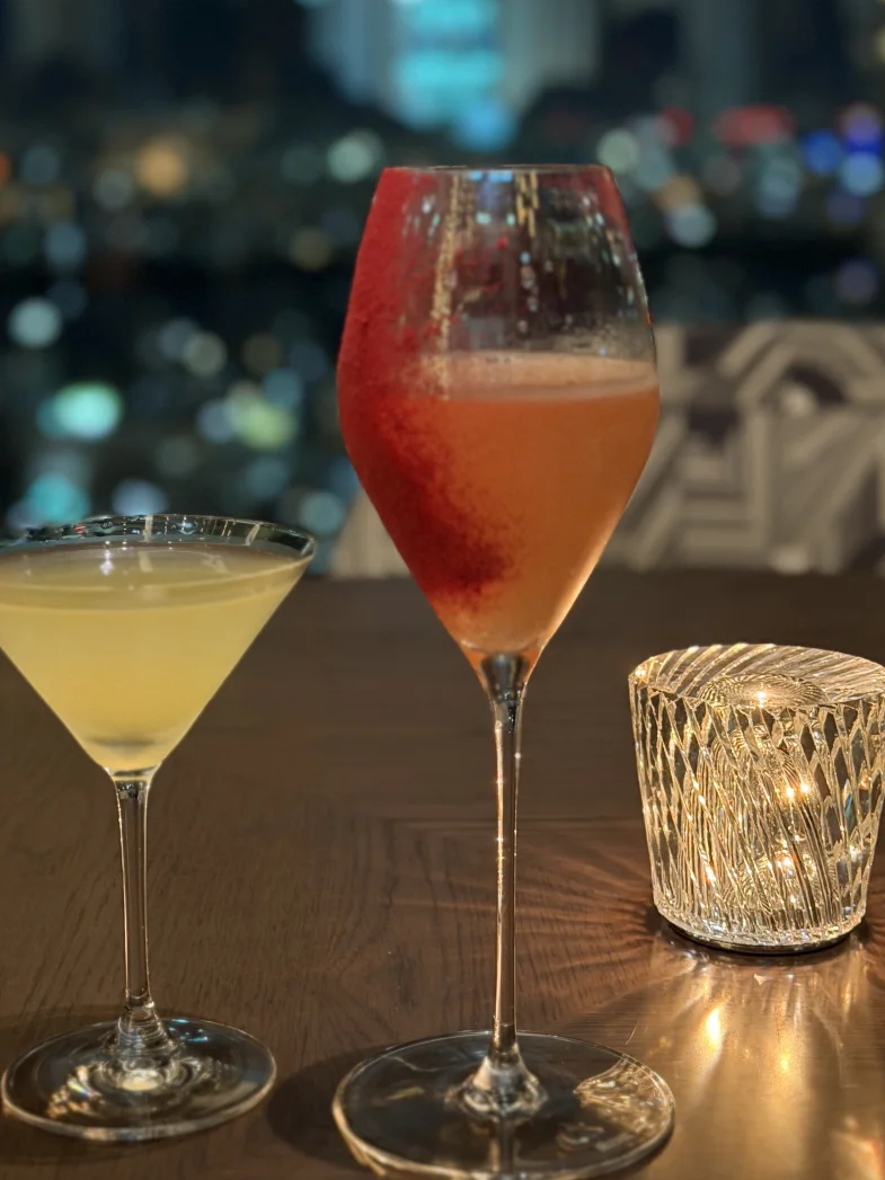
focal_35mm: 66
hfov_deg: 22.2
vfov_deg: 29.4
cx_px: 410
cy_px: 500
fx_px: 2250
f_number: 1.78
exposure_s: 1/24
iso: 640
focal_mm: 6.76
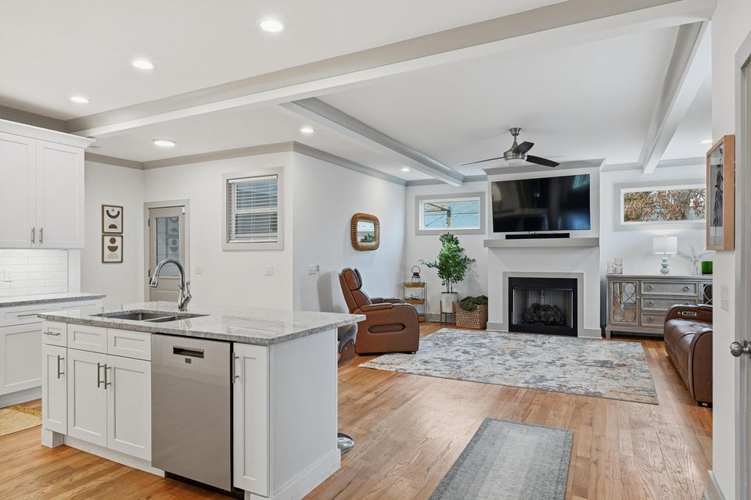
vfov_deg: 59.5
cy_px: 250
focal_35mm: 21
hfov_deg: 81.2
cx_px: 376
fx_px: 438
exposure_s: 1/13
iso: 100
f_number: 11
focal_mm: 21
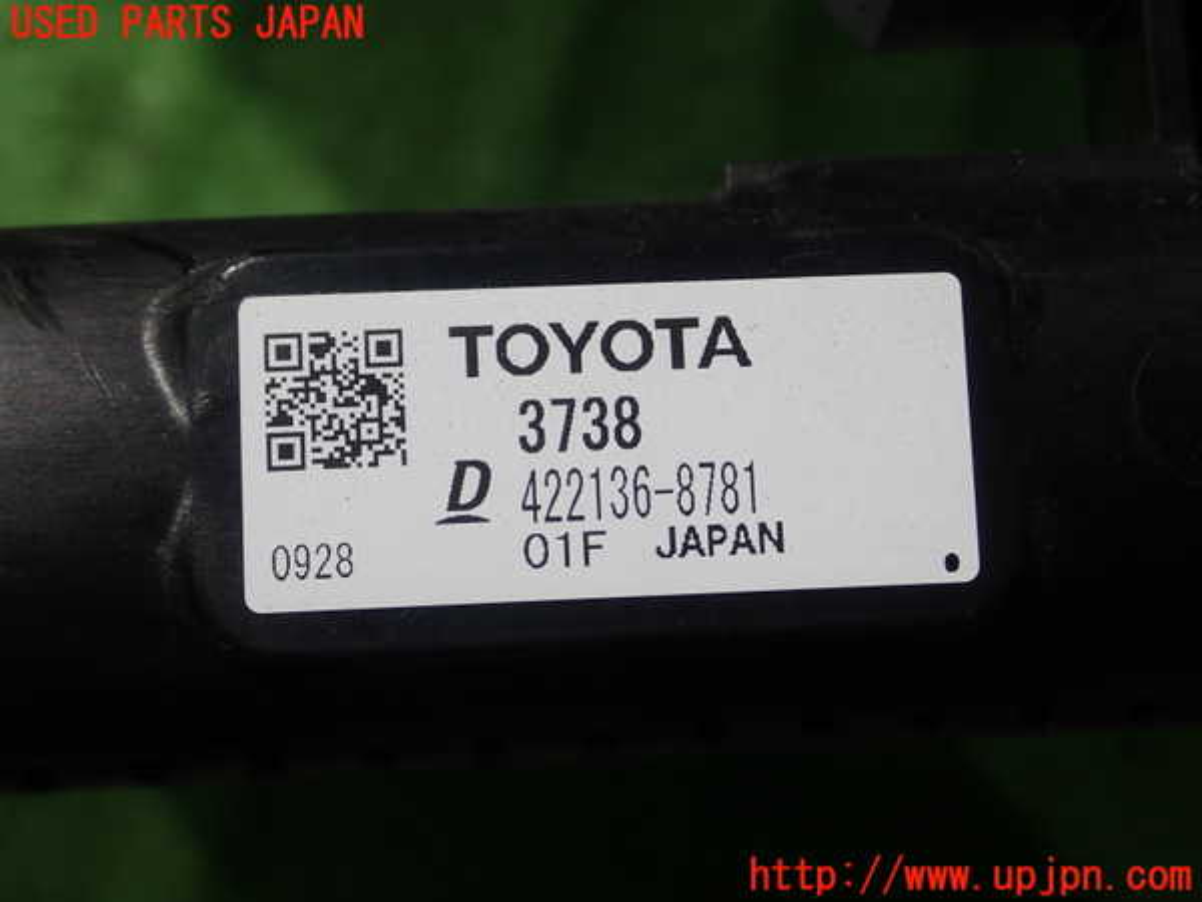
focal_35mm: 46
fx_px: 1597
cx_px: 601
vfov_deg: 31.5
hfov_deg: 41.2
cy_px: 451
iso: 100
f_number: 4.5
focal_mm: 8.41
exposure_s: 1/250
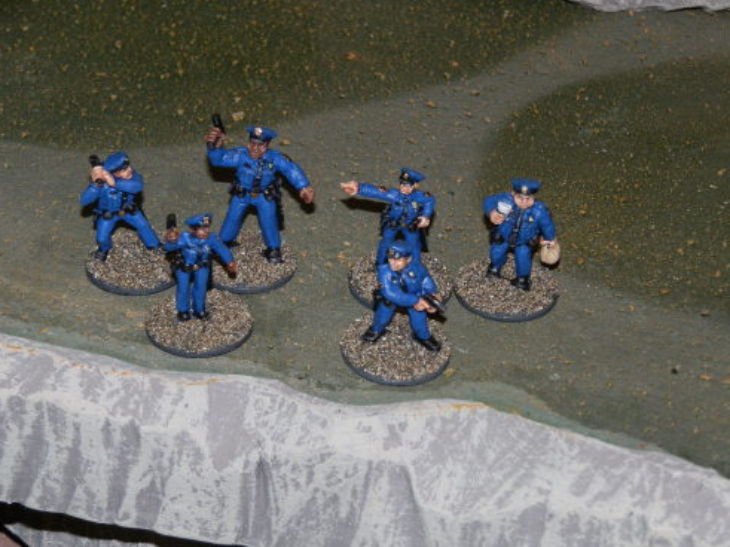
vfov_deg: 13.8
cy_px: 288
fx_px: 2256
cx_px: 355
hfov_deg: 18.4
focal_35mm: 107
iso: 100
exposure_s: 1/125
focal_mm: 17.64
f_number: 4
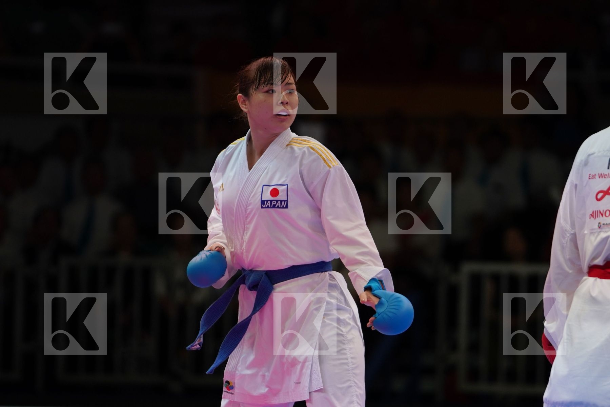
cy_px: 204
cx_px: 305
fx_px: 5032
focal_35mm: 297
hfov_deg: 6.9
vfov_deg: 4.6
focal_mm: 198
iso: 640
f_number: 2.8
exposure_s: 1/1000
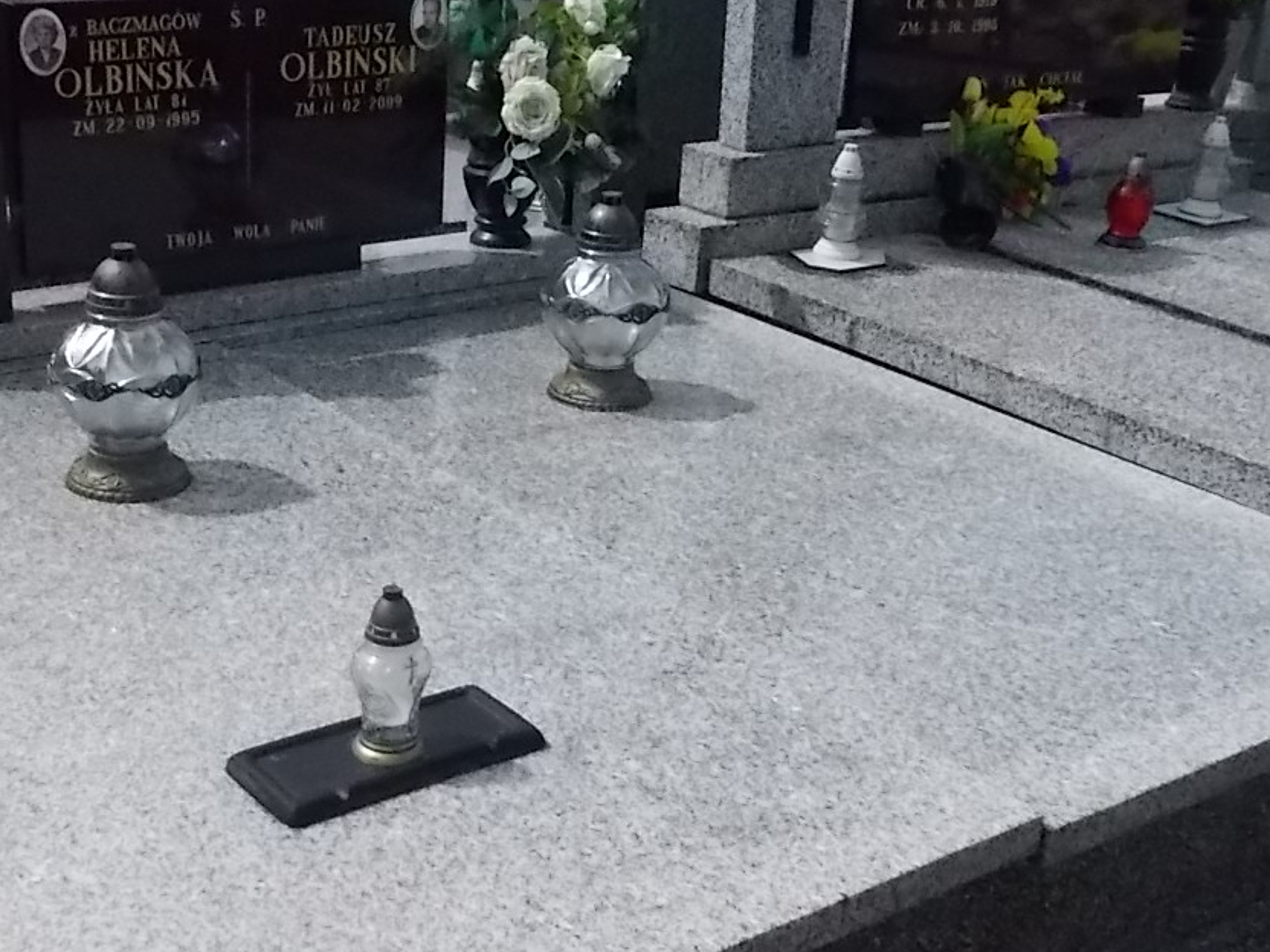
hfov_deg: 37.9
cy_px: 497
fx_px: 1834
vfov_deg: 29.1
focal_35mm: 50
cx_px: 459
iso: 400
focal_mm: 4.6
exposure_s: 1/1250
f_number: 8
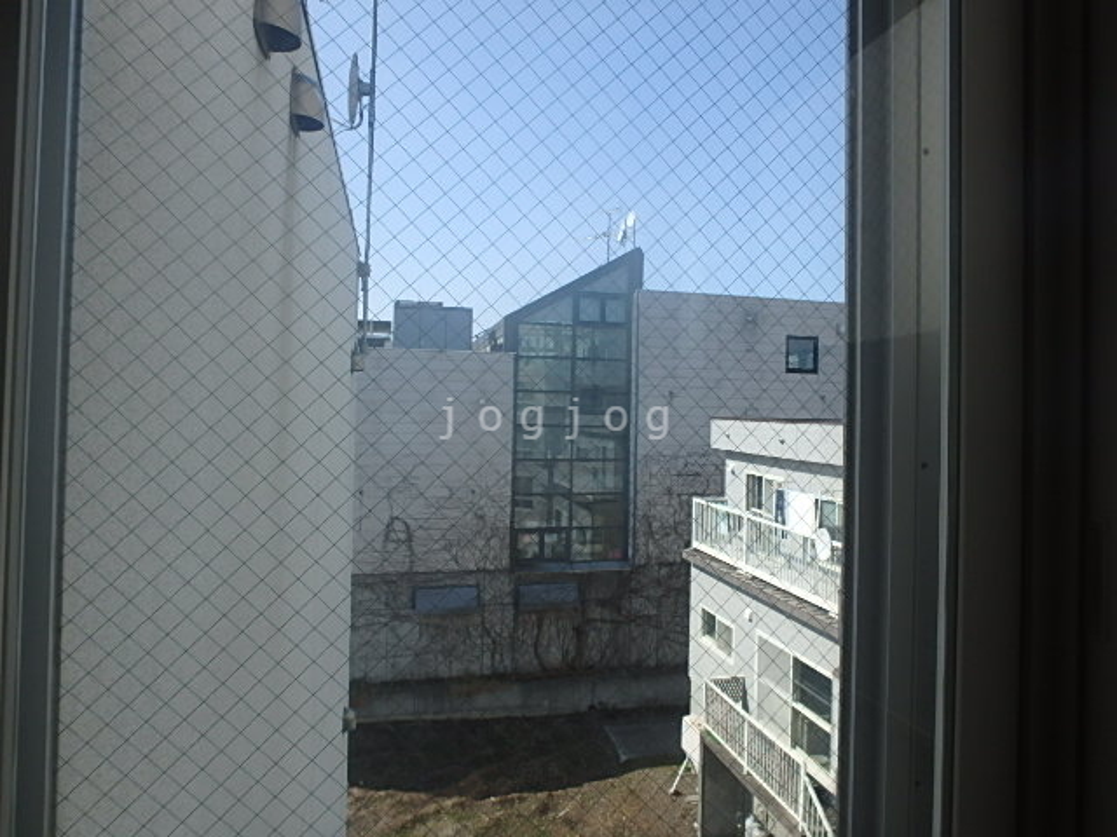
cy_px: 418
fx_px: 678
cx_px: 558
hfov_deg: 79.0
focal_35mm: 21
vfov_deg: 63.4
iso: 125
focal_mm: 3.7
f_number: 3.5
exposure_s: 1/1000
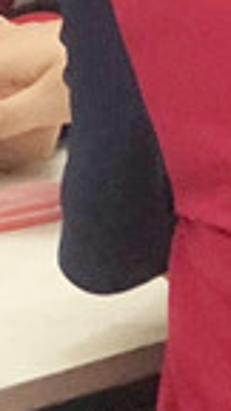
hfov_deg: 3.1
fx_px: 4214
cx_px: -485
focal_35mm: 387
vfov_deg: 5.5
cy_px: -138
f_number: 2.8
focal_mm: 6.6
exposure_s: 1/33
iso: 250
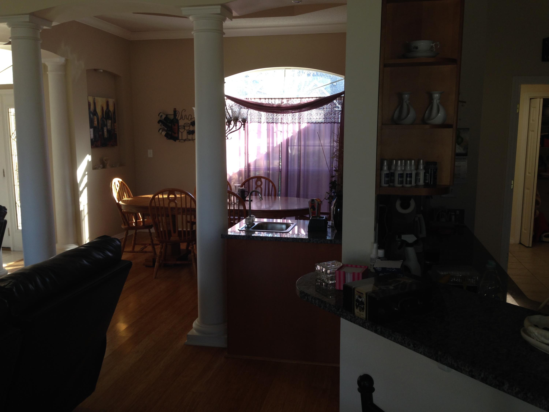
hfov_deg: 55.4
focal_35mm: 33
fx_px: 523
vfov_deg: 42.9
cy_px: 206
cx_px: 274
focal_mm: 4.12
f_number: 2.4
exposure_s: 1/40
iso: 50
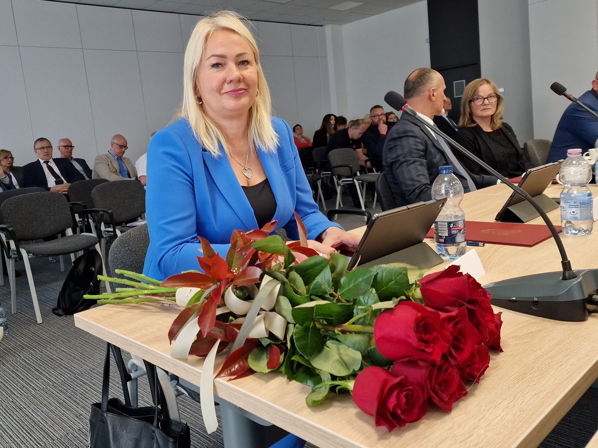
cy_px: 224
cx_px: 299
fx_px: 397
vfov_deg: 58.9
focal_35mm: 23
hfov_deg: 73.9
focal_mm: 6.4
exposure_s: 1/120
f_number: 1.8
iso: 320
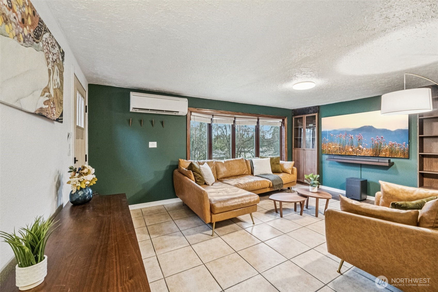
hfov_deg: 100.4
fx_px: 182
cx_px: 219
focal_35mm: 15
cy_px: 146
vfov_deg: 77.3
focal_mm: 10
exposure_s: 1/30
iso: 5000
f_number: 9
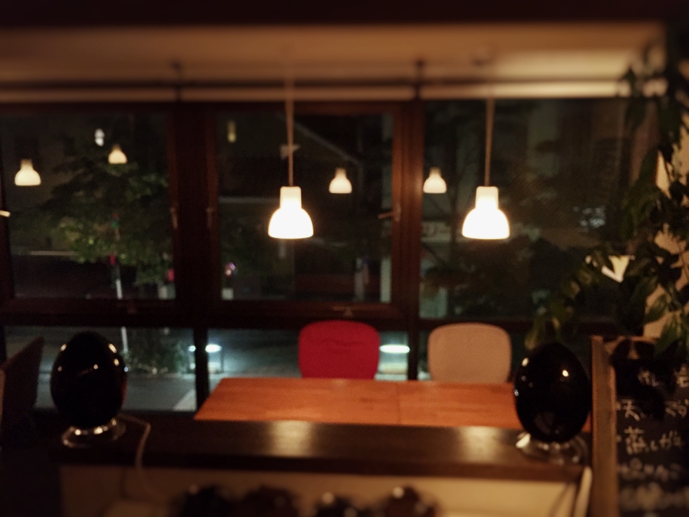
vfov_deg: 48.2
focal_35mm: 29
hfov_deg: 61.7
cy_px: 258
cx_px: 344
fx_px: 577
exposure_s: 1/15
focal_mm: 4.15
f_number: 2.2
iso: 1600
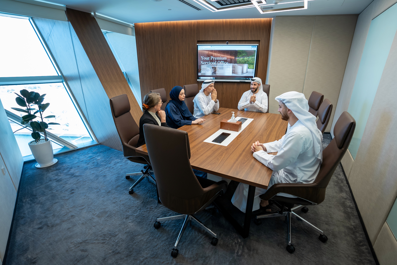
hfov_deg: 96.7
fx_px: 177
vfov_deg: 73.8
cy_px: 132
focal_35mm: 16
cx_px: 198
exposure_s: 1/50
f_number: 2.8
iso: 400
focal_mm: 16
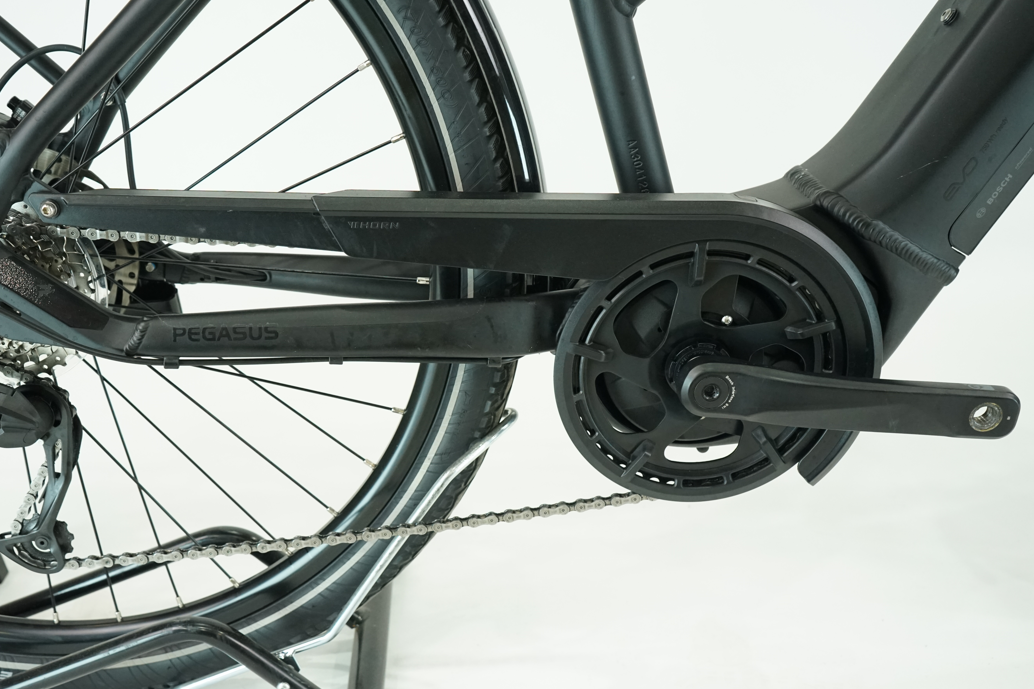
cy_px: 360
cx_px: 453
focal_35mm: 35
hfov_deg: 54.3
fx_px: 1005
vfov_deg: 37.8
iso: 2500
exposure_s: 1/200
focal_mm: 31
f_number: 5.6
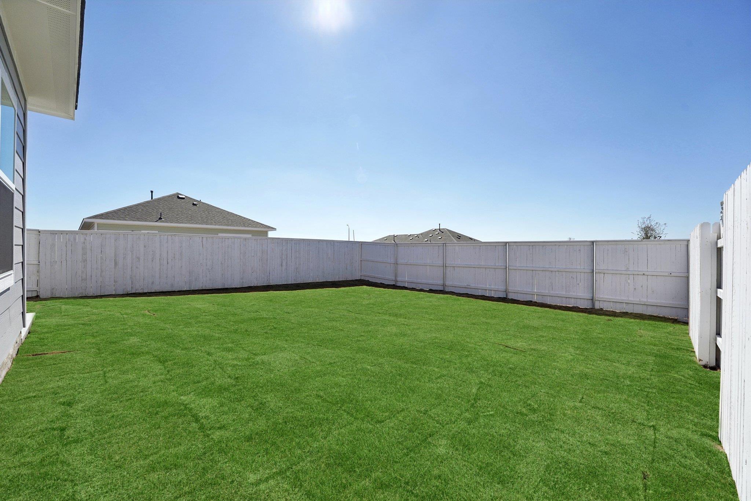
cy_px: 250
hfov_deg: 104.3
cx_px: 376
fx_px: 292
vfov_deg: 81.2
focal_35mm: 14
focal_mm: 14
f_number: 8
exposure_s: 1/2000
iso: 400
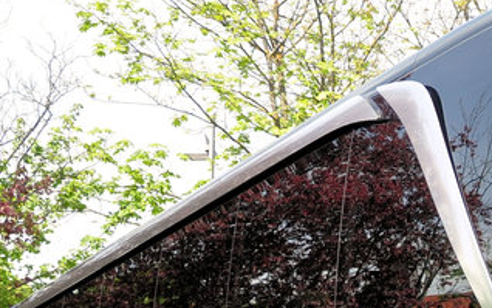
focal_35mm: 121
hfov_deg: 15.9
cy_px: 437
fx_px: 1622
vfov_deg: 10.5
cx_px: 730
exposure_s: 1/400
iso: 200
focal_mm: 21
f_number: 3.8
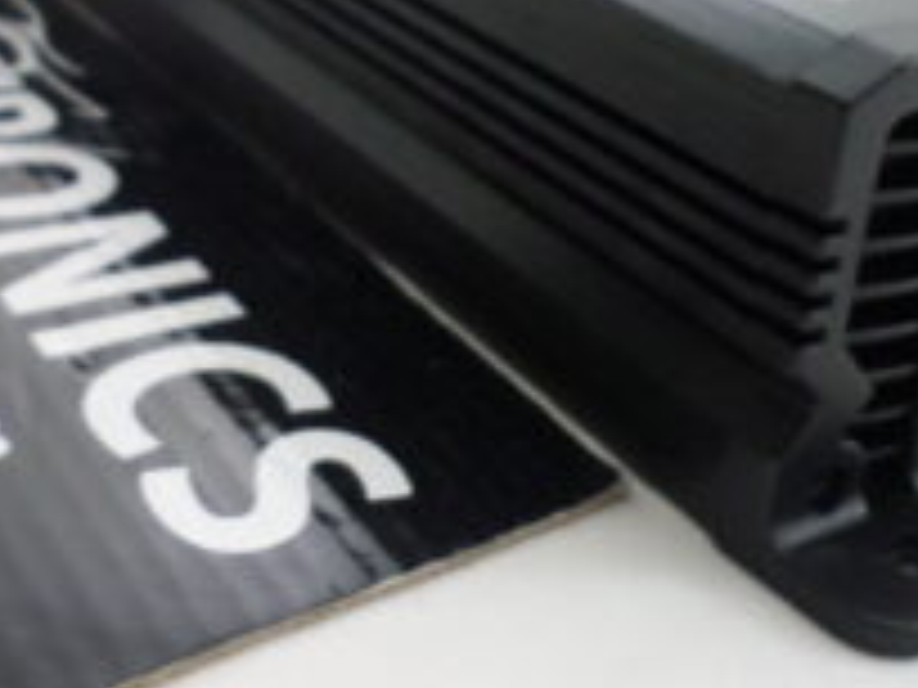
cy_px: 207
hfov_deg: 36.7
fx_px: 1352
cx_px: 675
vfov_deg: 28.3
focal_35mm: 51
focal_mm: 4.5
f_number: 2.5
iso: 200
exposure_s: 1/30
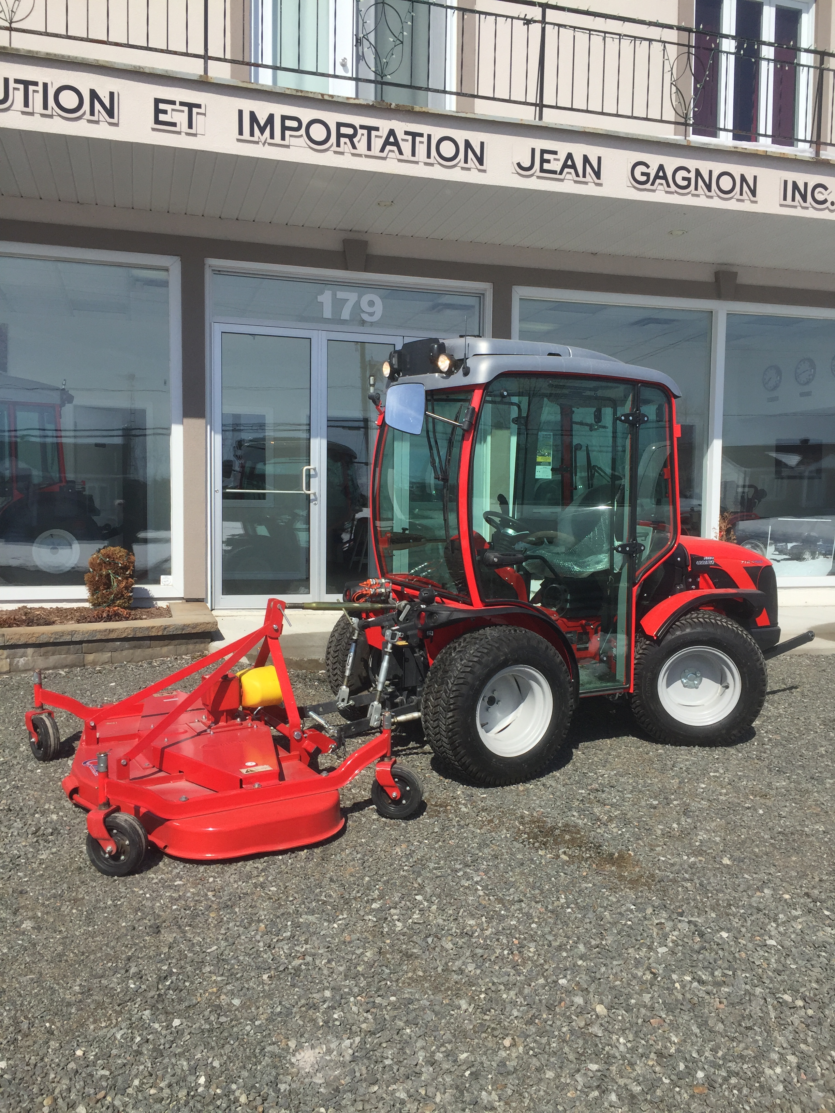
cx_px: 418
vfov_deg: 61.7
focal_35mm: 29
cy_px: 556
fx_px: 933
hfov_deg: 48.2
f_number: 2.2
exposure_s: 1/3300
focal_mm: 4.15
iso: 32
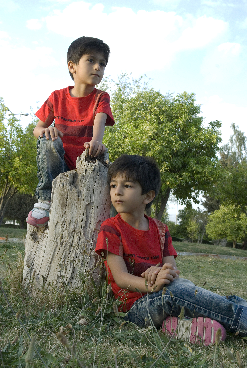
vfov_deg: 41.1
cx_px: 124
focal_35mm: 48
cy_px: 184
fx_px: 493
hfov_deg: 28.2
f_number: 11
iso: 200
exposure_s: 1/20
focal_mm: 32
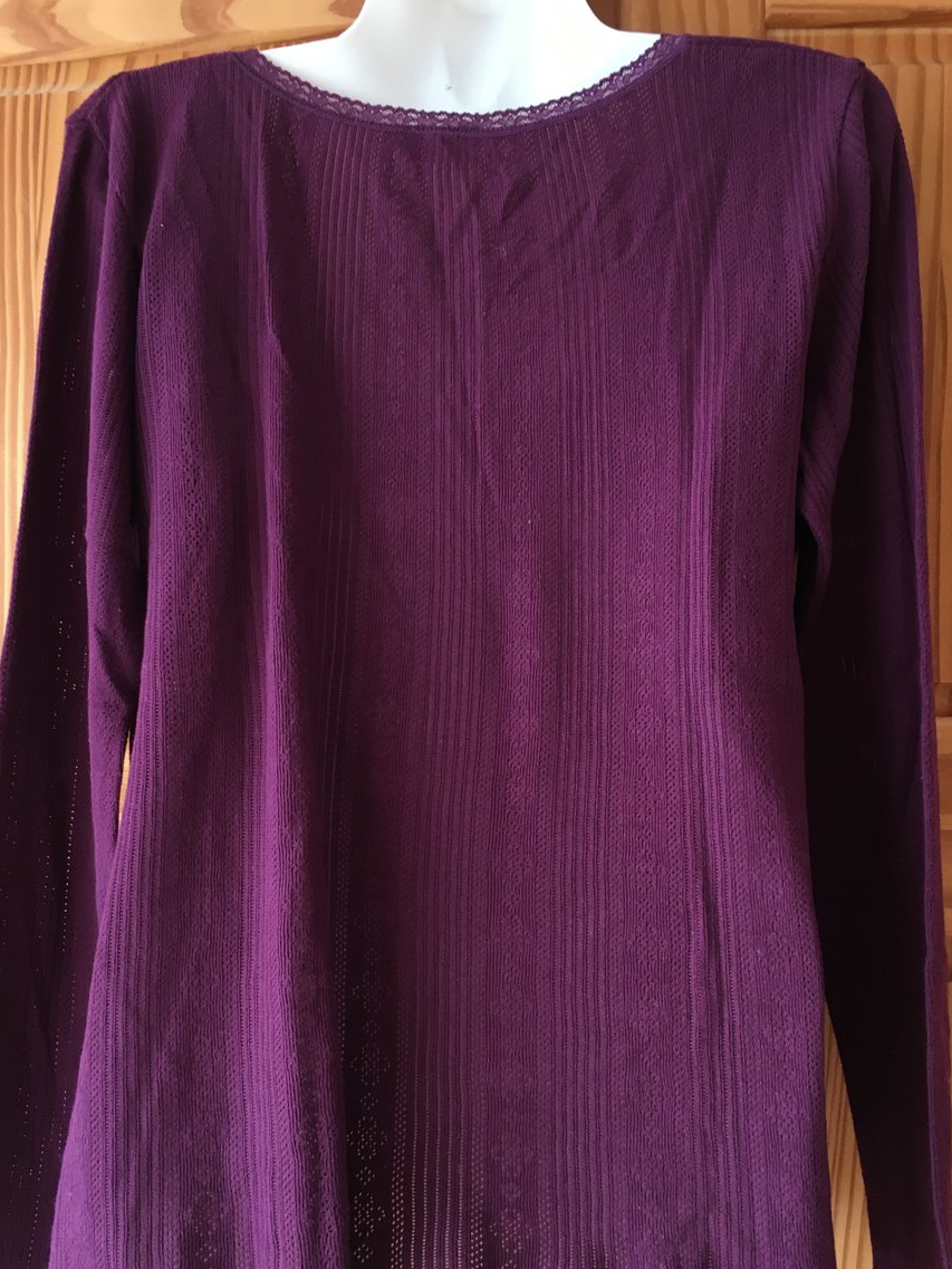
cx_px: 464
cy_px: 720
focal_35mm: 34
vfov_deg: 53.8
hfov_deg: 41.8
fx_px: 1247
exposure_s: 1/33
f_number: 2.2
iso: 100
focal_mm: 4.15
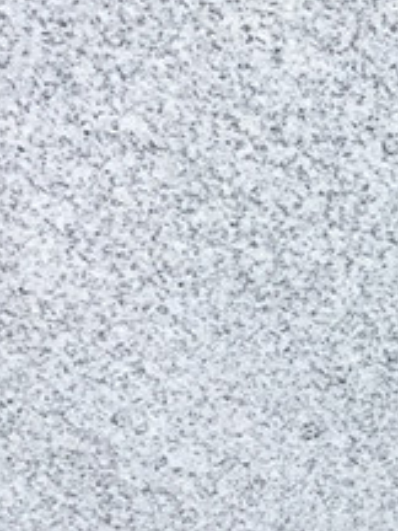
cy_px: 439
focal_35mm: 129
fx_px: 1978
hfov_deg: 9.6
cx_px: 1076
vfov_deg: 15.2
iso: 25
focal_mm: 3.3
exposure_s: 1/100
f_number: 2.4
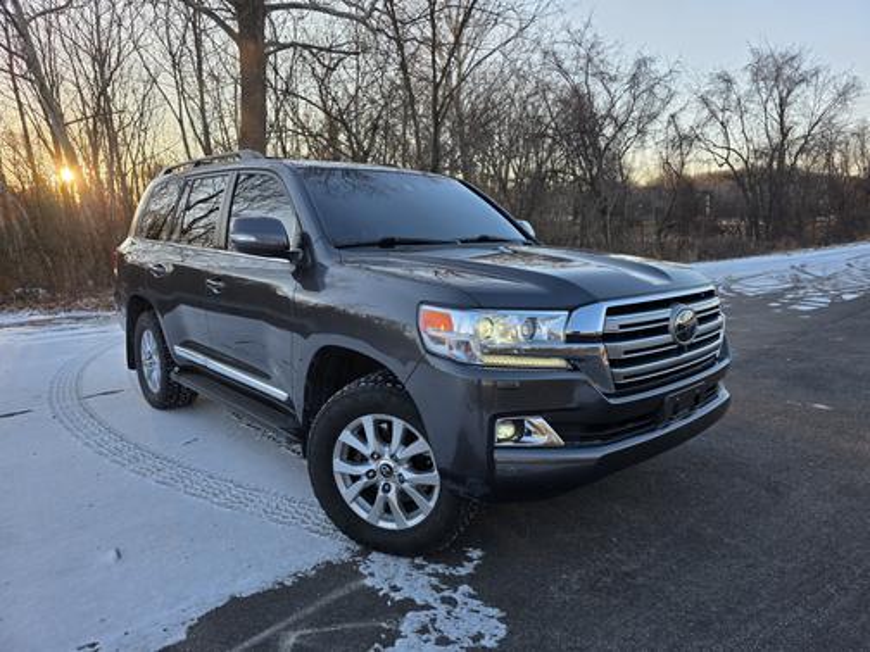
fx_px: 578
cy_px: 326
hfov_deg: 73.9
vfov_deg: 58.9
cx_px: 435
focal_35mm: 23
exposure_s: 1/114
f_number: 1.7
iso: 12
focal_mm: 6.3
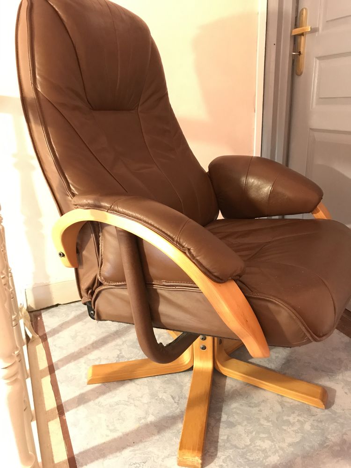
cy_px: 234
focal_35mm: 28
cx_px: 176
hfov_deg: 49.7
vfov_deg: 63.4
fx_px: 379
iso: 100
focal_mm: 3.99
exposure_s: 1/4
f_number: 1.8
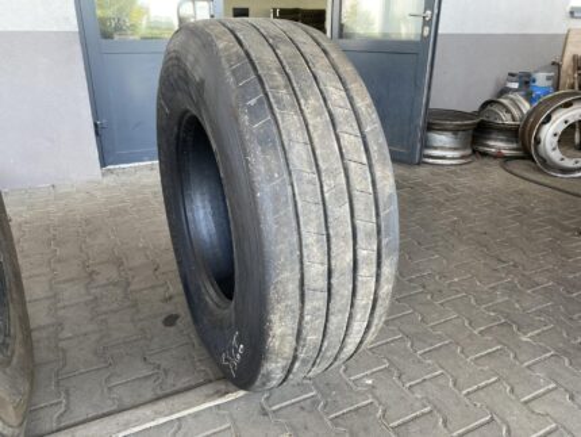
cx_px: 290
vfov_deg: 53.1
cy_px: 218
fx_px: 437
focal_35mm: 26
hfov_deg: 67.3
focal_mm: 4.25
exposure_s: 1/121
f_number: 1.8
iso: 80
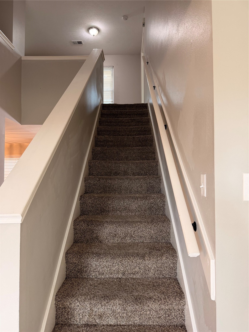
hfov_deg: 56.8
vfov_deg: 71.6
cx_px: 124
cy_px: 166
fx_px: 230
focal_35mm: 24
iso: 200
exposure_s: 1/60
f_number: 1.78
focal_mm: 6.76
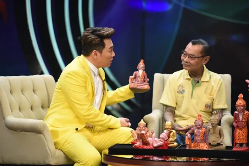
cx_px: 124
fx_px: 1176
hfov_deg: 12.1
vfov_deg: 8.1
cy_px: 83
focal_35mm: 170
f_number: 3.2
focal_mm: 170
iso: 800
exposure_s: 1/250
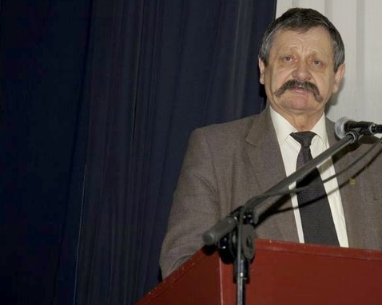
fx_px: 1514
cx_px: 256
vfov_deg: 11.5
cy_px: 137
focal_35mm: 134
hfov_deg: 14.4
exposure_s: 1/125
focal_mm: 70
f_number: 5.6
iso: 400
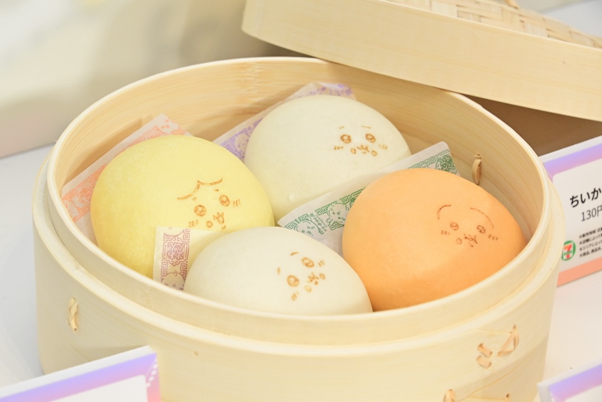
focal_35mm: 125
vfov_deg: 11.0
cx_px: 301
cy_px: 201
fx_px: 2090
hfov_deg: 16.4
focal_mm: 125
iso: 6400
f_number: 11
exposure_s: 1/160
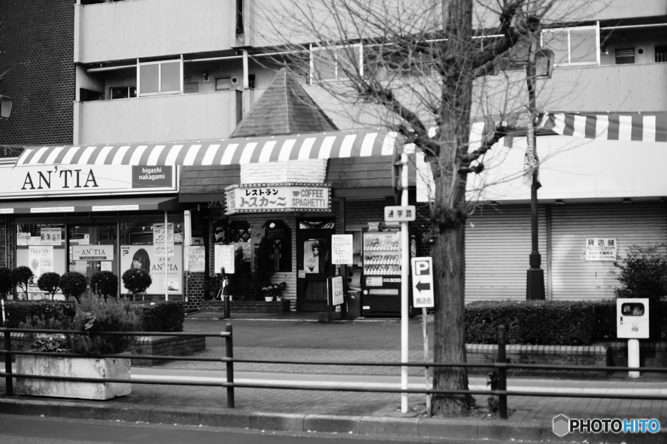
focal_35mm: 52
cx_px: 334
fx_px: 972
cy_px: 222
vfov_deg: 25.7
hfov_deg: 37.9
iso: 100
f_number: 2
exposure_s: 1/1000
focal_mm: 35
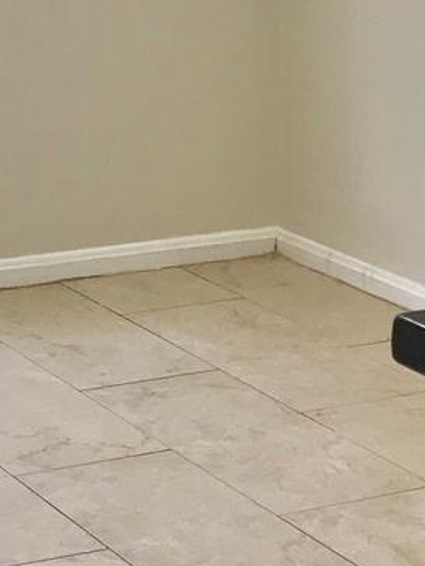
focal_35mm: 118
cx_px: -237
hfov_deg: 11.9
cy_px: 14
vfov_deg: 16.4
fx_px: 1932
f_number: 1.8
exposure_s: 1/120
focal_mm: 3.99
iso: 40
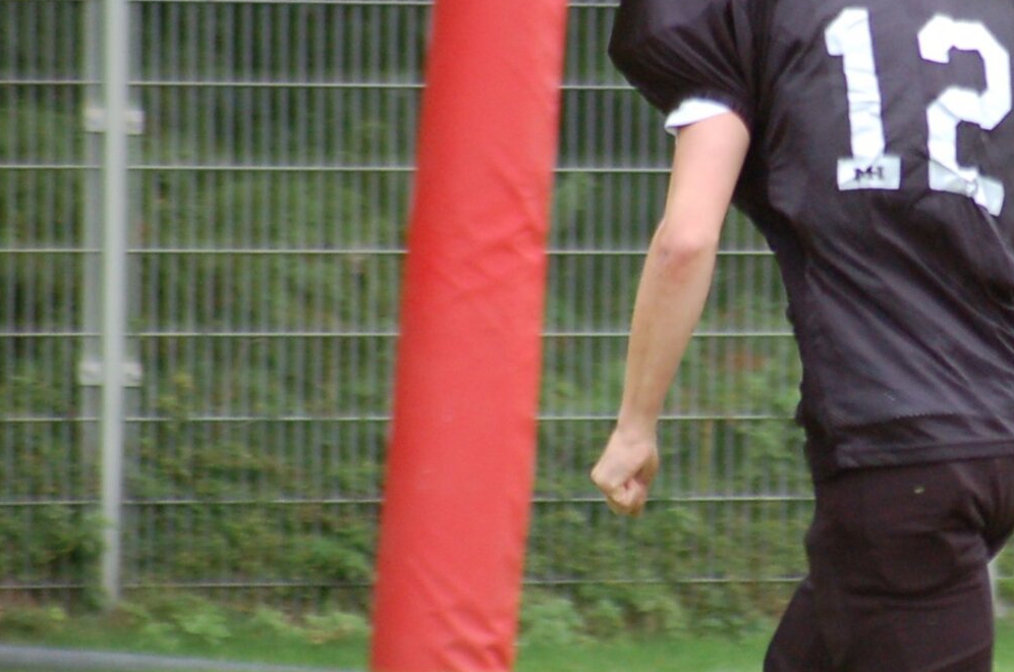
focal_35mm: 895
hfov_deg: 2.3
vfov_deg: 1.5
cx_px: 1003
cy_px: 327
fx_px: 25161
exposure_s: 1/500
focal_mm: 270
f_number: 5.6
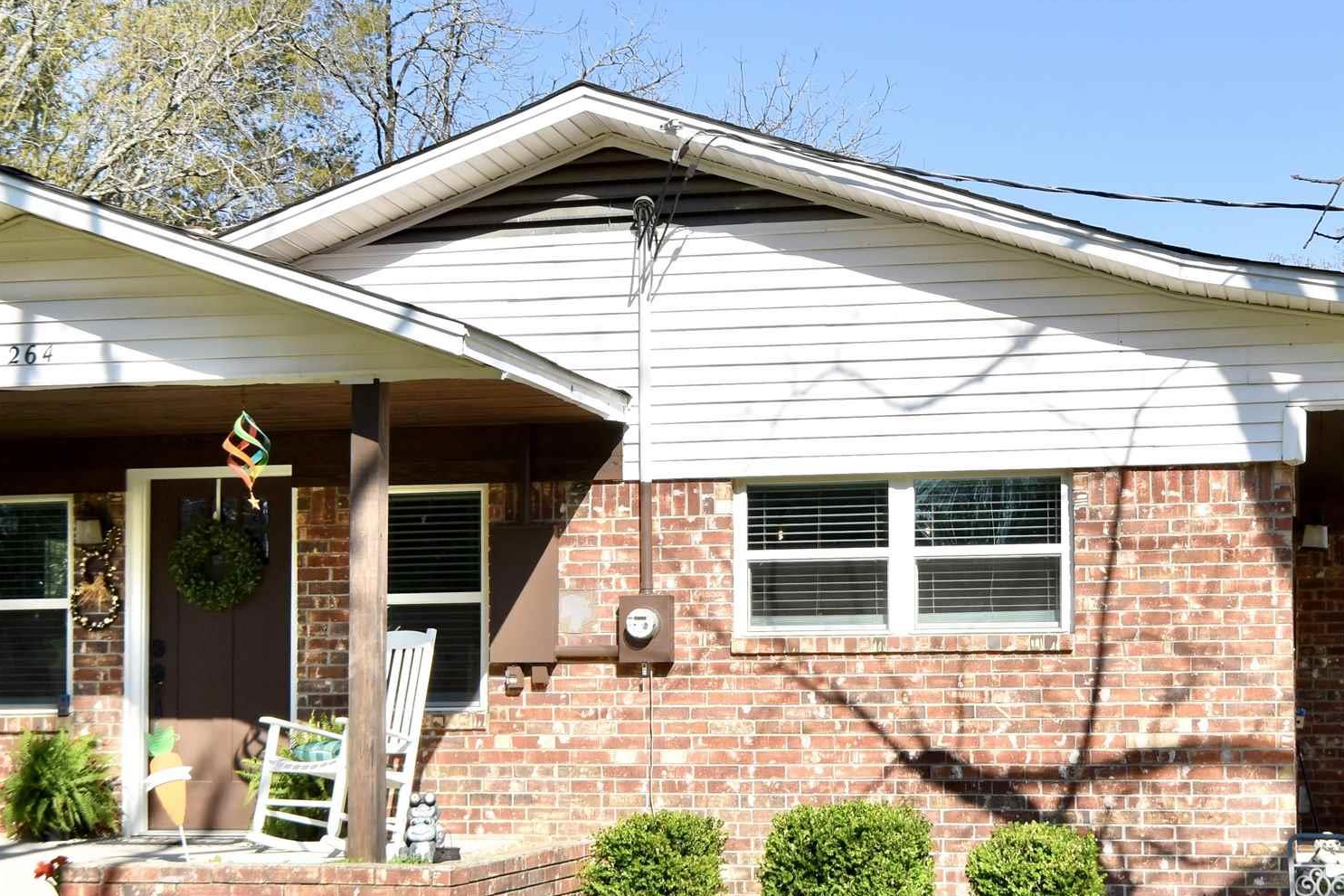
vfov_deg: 21.9
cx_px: 696
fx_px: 2315
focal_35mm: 62
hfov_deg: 32.4
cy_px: 523
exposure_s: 1/400
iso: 200
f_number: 10
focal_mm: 20
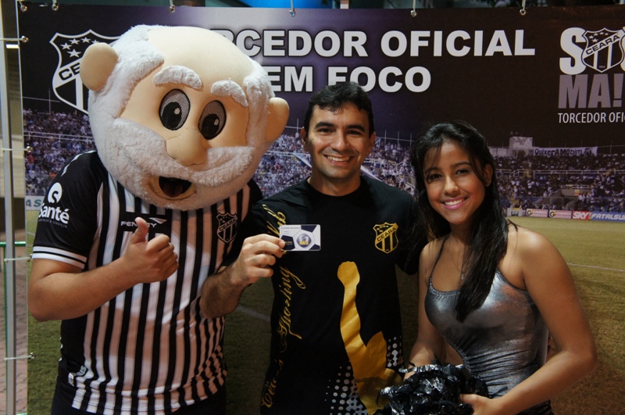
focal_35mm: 51
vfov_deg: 26.4
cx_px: 312
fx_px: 884
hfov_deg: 38.9
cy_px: 208
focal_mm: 34
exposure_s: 1/30
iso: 1600
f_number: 4.5
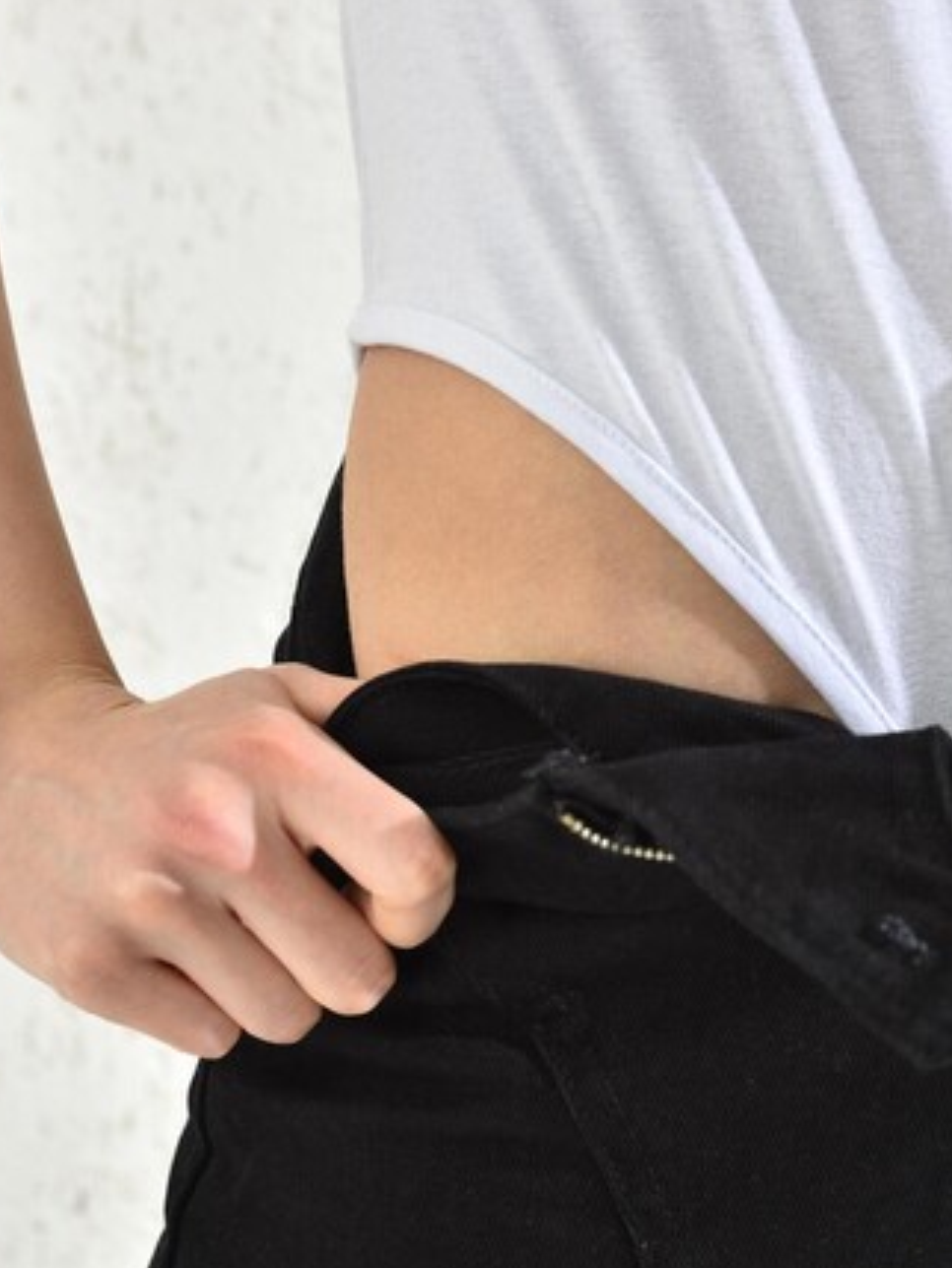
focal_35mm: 84
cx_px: 556
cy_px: 695
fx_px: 3079
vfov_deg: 23.3
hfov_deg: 17.6
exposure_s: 1/160
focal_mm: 50
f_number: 7.1
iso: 100
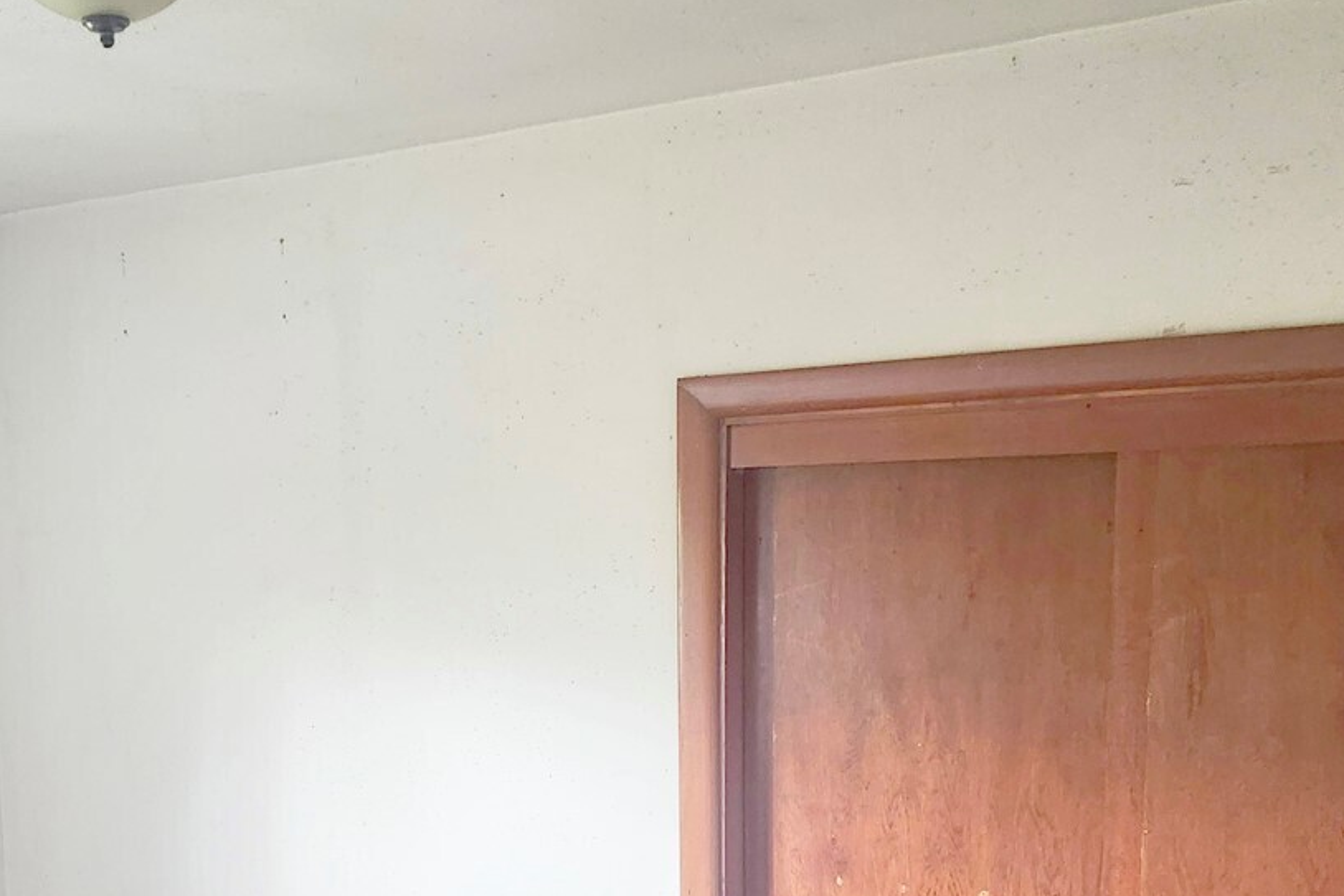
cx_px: 421
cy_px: 795
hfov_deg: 41.2
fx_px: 1755
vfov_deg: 27.7
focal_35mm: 47
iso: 800
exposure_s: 1/60
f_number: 1.8
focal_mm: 5.5
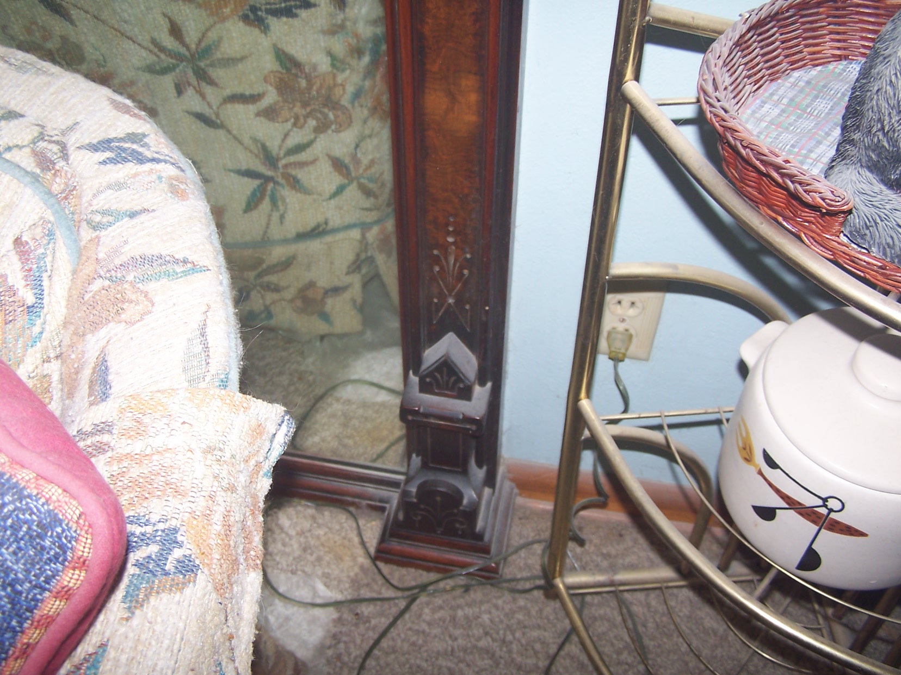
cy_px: 338
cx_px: 450
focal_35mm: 38
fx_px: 989
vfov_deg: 37.7
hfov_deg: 49.0
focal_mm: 6.3
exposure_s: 1/60
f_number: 2.8
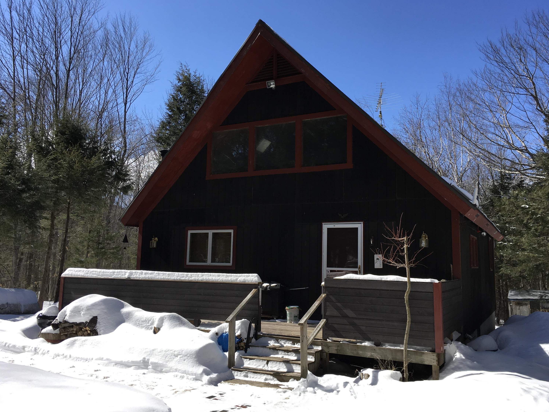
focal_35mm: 30
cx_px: 282
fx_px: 476
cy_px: 204
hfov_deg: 60.0
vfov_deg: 46.8
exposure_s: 1/1672
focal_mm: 4.15
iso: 25
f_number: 2.2
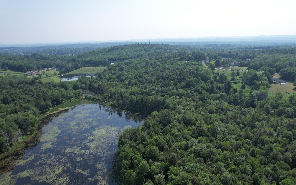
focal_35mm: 25
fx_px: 202
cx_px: 156
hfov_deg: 72.5
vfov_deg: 49.0
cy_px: 109
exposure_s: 1/2000
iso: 100
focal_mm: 8.38
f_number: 2.8
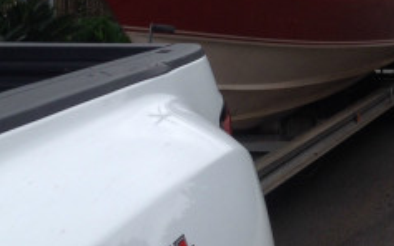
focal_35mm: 100
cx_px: 304
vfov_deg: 12.9
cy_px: -12
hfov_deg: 20.6
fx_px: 1074
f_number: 2.4
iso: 50
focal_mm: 4.28
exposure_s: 1/373
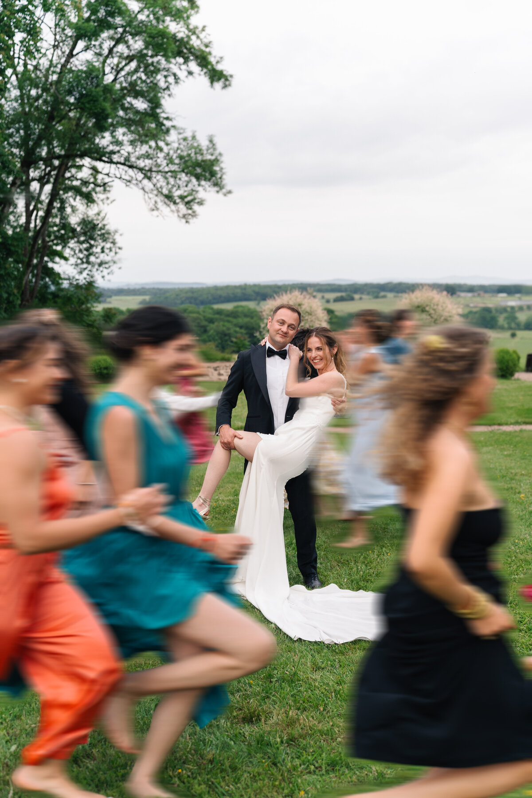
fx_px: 931
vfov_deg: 46.4
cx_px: 266
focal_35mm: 42
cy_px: 399
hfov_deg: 31.9
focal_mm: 42
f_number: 2.8
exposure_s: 1/2000
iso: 400
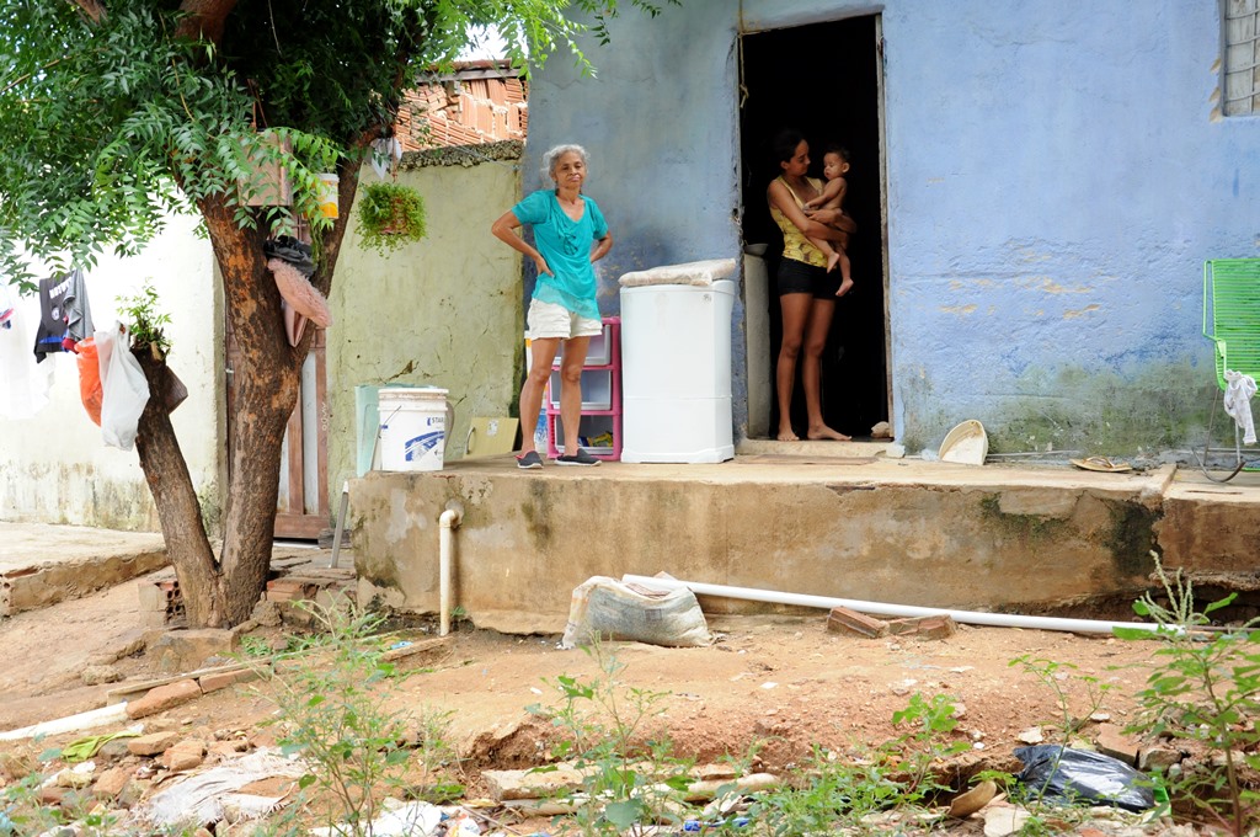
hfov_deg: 53.2
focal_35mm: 36
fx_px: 1258
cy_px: 418
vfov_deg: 36.8
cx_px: 630
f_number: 6.3
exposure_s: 1/250
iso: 1000
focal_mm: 24
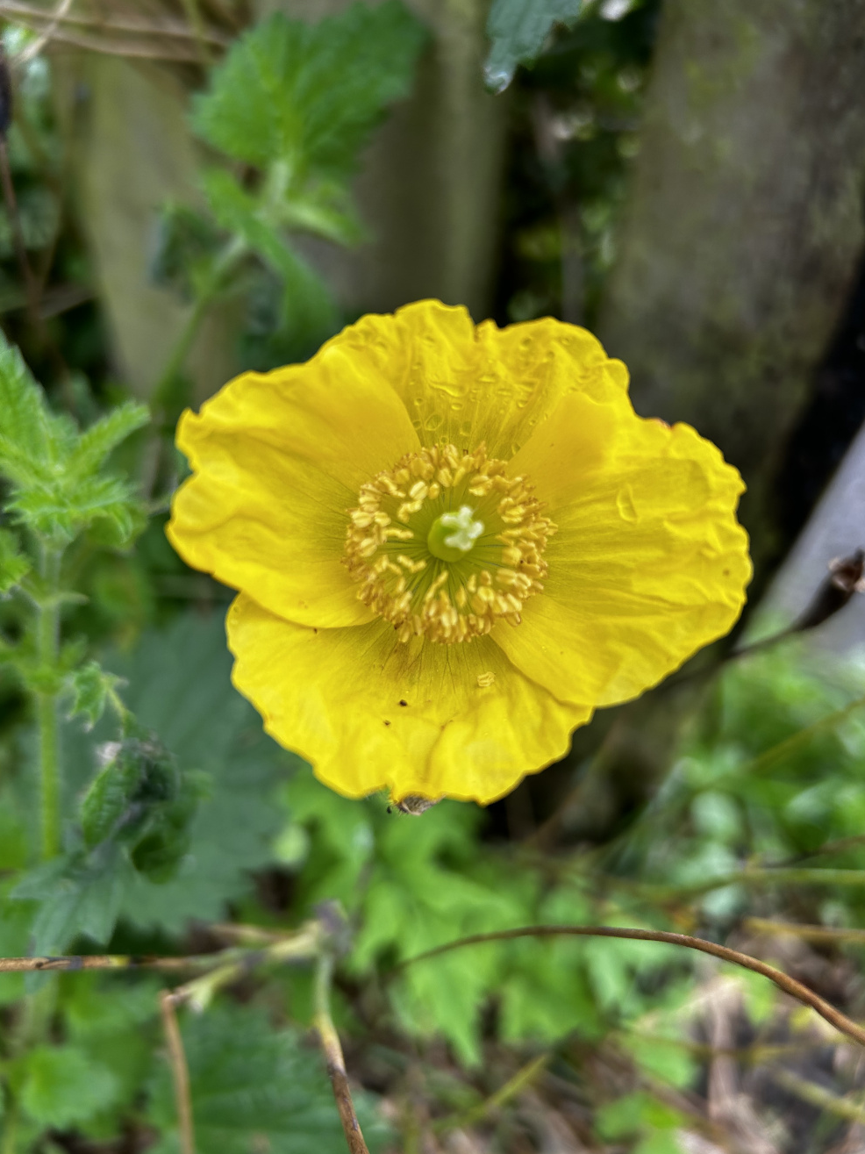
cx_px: 440
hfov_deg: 51.3
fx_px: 900
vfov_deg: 65.3
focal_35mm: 27
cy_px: 598
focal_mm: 5.7
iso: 50
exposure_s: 1/404
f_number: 1.5
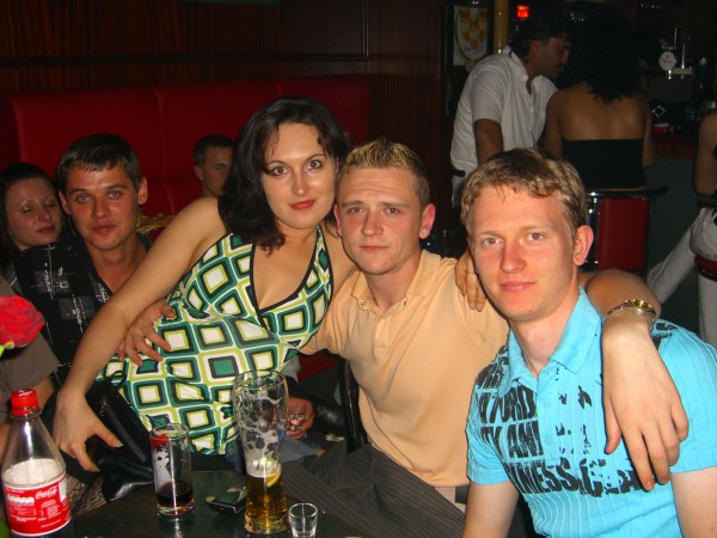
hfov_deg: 49.0
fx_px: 787
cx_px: 358
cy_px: 269
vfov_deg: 37.7
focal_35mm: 38
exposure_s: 1/60
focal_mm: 7.9
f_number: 2.8
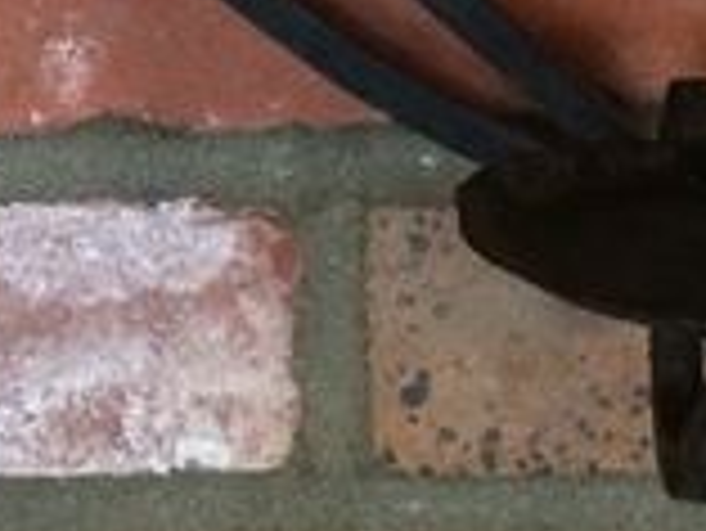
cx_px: 301
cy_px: -646
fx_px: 3511
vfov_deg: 8.1
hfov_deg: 11.5
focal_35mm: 172
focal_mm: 4.12
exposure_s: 1/30
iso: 160
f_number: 2.2
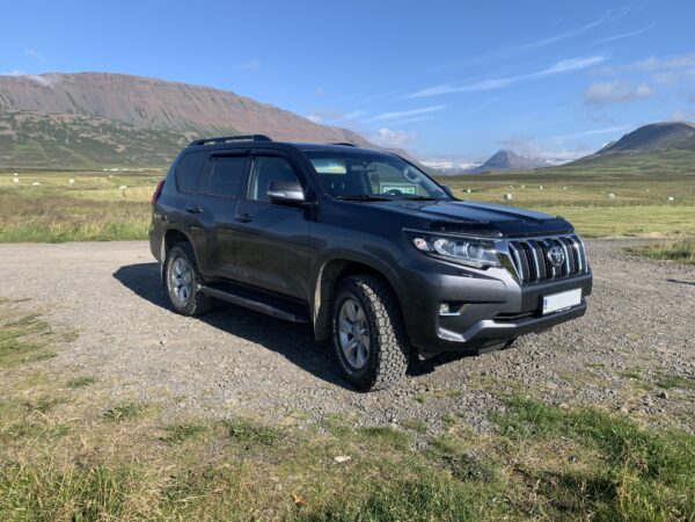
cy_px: 261
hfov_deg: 67.3
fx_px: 522
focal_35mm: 26
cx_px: 348
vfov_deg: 53.1
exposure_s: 1/1845
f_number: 1.8
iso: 25
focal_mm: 4.25
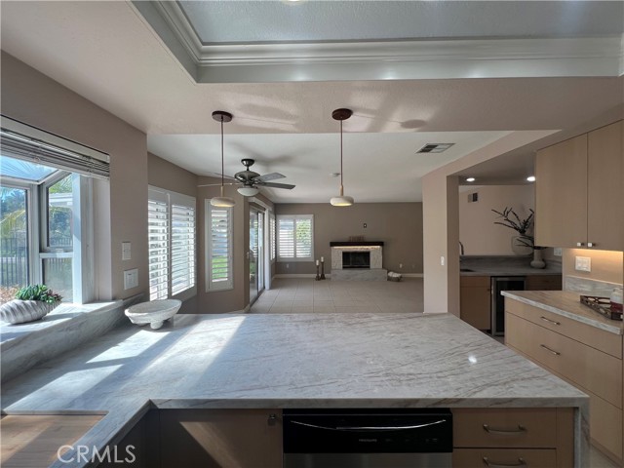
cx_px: 312
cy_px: 234
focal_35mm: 13
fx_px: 234
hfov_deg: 106.2
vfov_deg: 89.9
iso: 32
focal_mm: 1.57
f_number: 1.8
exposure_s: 1/167
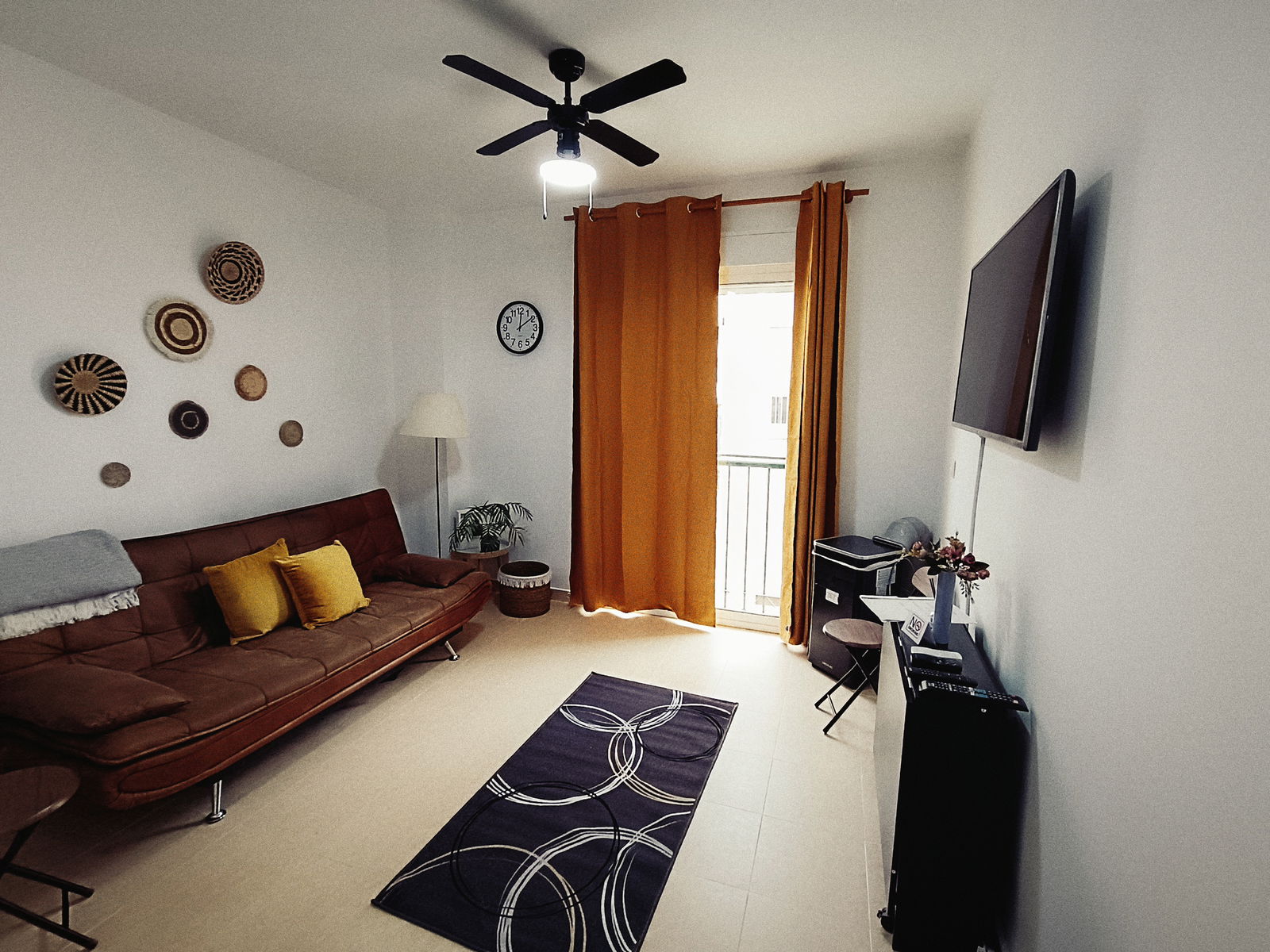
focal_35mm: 16
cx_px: 635
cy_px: 476
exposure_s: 1/100
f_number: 2.2
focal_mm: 1.66
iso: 208
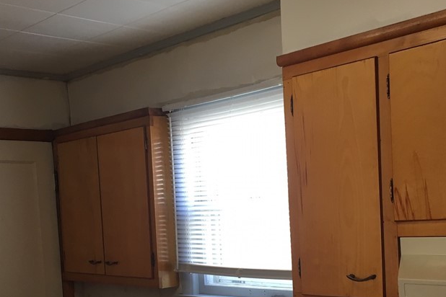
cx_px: 253
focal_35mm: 50
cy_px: 254
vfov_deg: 26.3
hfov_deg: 39.5
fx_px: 619
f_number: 2.2
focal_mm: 4.15
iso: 64
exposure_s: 1/30
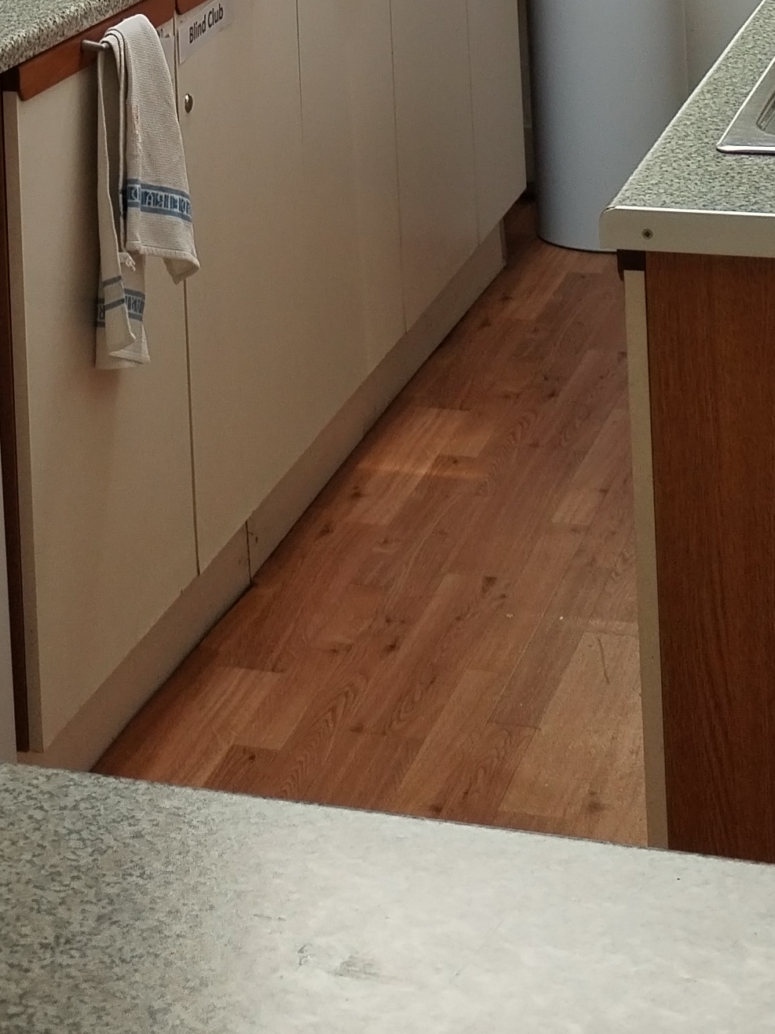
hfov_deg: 15.9
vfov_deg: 19.2
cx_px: 20
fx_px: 2718
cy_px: -459
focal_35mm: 91
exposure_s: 1/166
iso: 100
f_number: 1.8
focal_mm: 4.75
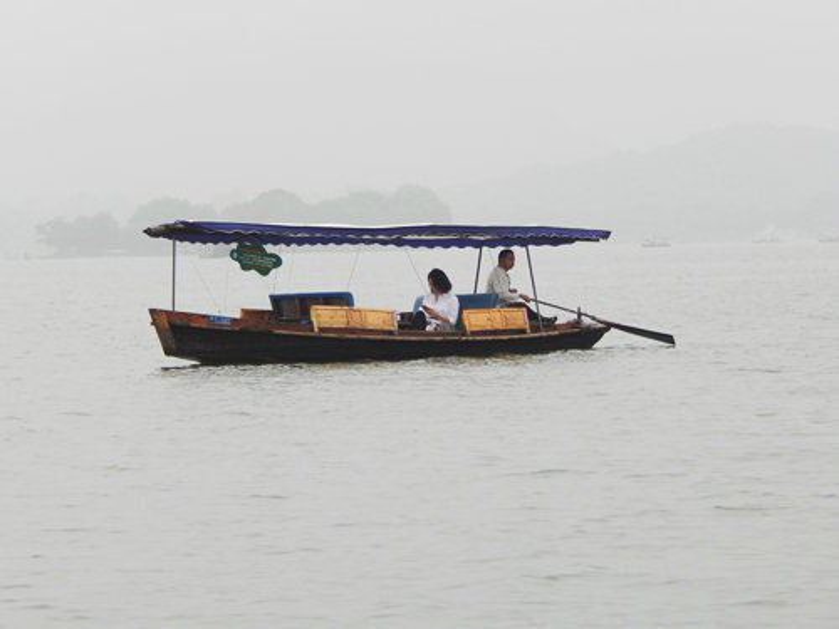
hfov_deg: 8.5
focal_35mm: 234
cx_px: 420
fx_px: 5672
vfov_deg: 6.4
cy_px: 314
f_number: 5.6
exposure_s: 1/60
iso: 125
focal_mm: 41.7
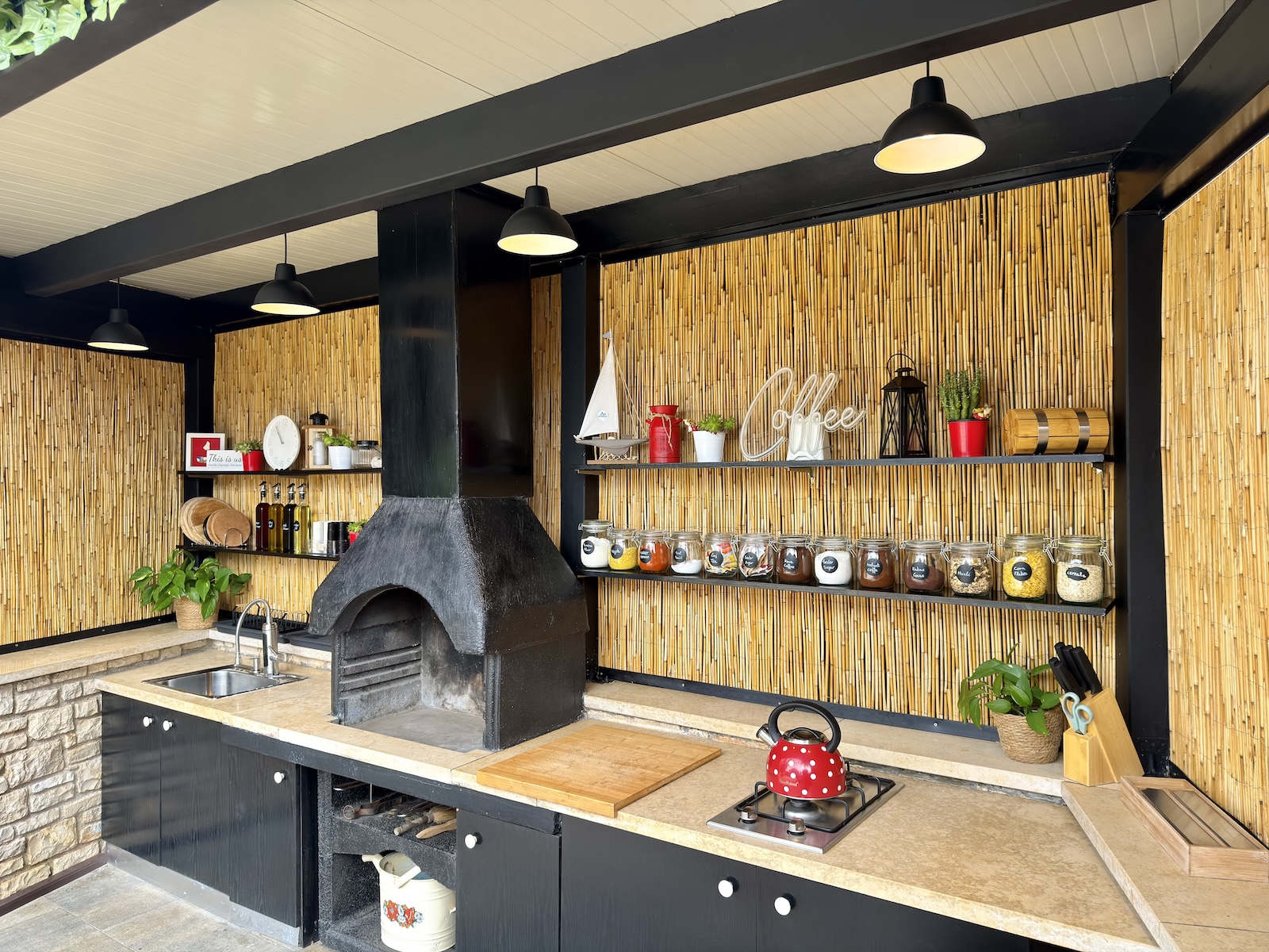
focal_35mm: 24
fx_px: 880
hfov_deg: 71.6
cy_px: 476
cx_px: 634
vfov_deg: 56.8
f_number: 1.8
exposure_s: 1/120
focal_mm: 6.76
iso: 50
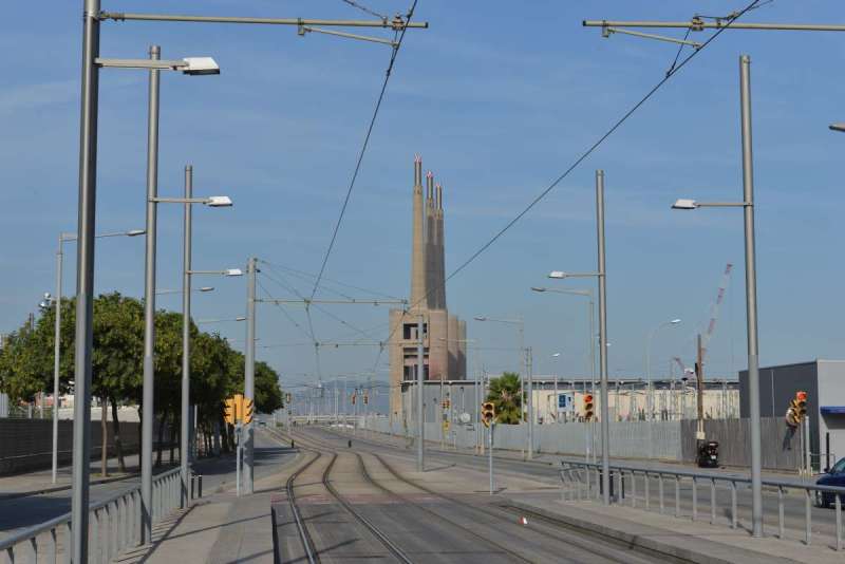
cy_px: 282
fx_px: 1644
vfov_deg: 19.5
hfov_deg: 28.8
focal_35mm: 70
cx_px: 422
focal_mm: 70
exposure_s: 1/125
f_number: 11
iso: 125
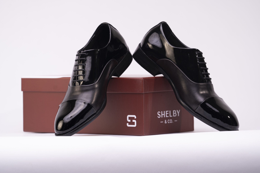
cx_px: 130
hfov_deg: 10.4
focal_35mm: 198
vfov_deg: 6.9
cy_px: 86
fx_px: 1430
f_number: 5
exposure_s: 1/100
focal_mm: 198
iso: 100
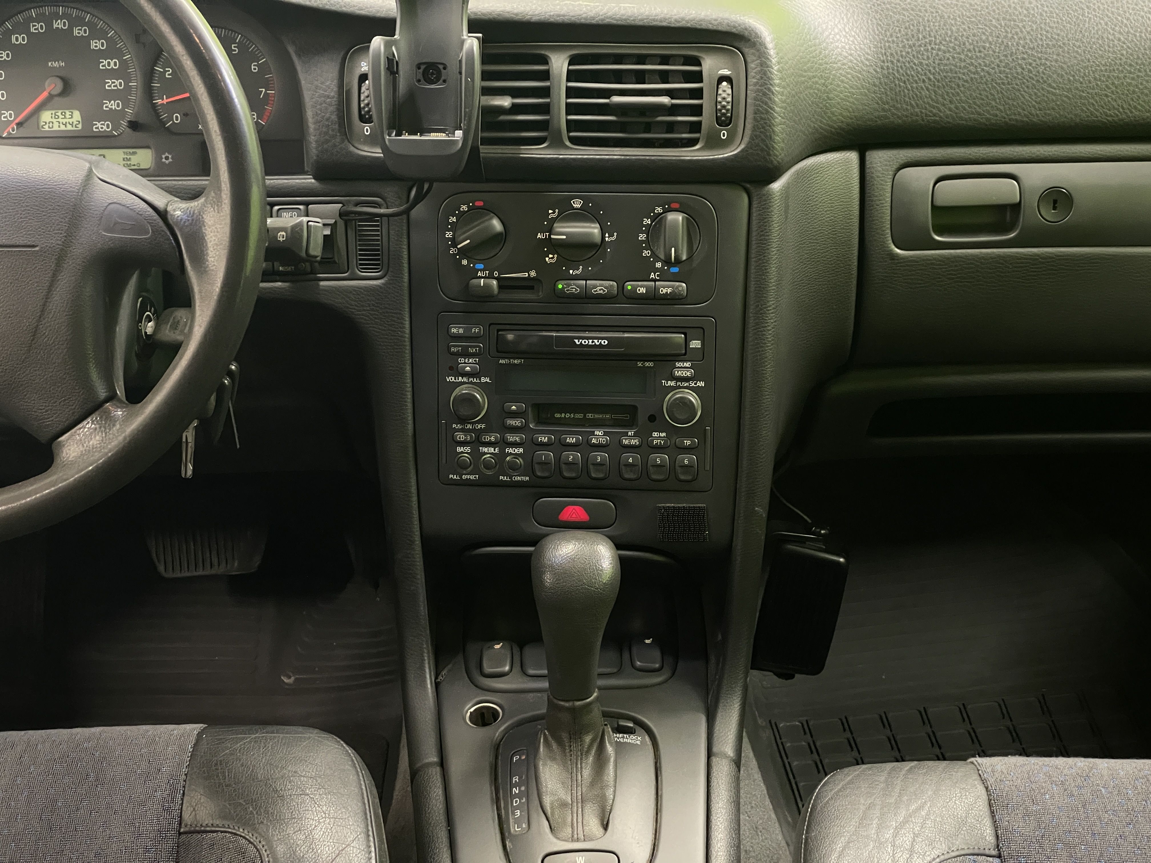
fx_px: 1729
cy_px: 432
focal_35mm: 52
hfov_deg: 36.8
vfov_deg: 28.0
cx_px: 576
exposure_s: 1/33
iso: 640
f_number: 2
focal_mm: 6
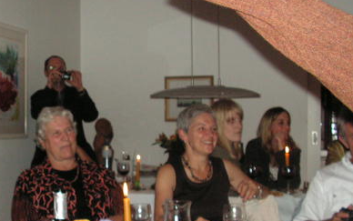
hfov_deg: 34.2
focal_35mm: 59
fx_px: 568
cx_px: 115
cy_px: 156
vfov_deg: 21.9
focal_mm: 6
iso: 160
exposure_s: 1/40
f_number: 3.2
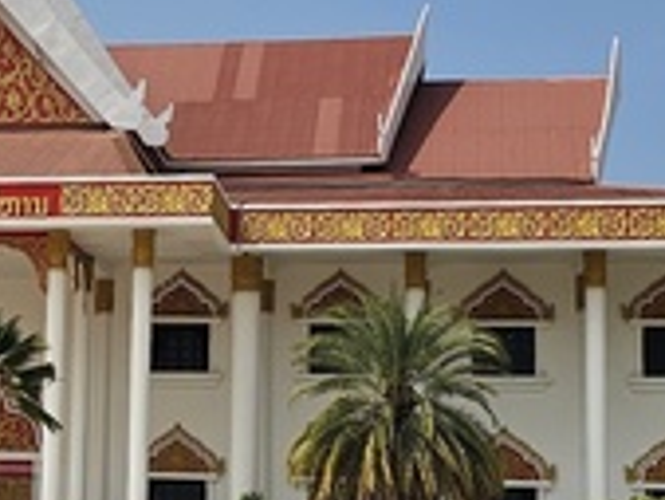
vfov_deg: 13.6
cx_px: 47
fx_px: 2095
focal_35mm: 109
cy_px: 323
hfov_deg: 17.7
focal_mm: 6.3
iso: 10
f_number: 1.7
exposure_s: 1/1681
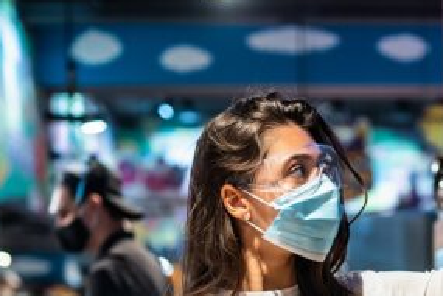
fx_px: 1132
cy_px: 337
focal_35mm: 92
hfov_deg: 21.8
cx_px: 359
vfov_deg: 14.5
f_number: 1.6
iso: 320
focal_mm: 35
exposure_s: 1/160
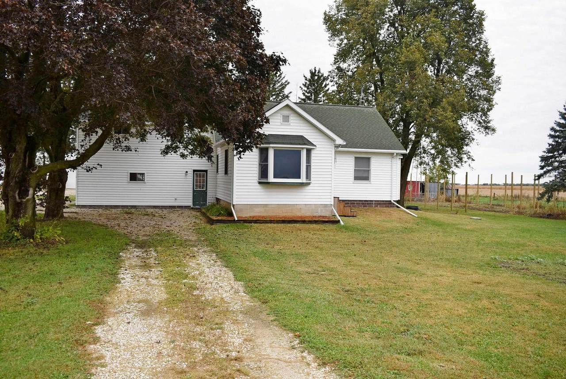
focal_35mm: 32
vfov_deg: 41.8
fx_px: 496
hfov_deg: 59.4
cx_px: 283
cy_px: 190
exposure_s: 1/100
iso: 100
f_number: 5
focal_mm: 21
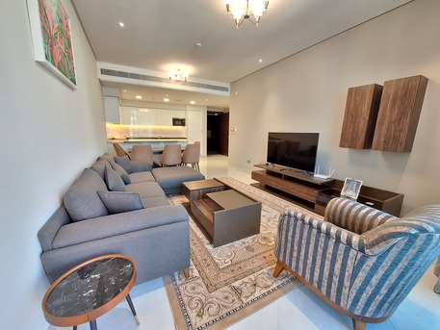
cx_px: 220
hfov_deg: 106.2
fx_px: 165
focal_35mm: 13
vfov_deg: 89.9
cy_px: 165
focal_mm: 1.74
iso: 100
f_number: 2.2
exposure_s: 1/50
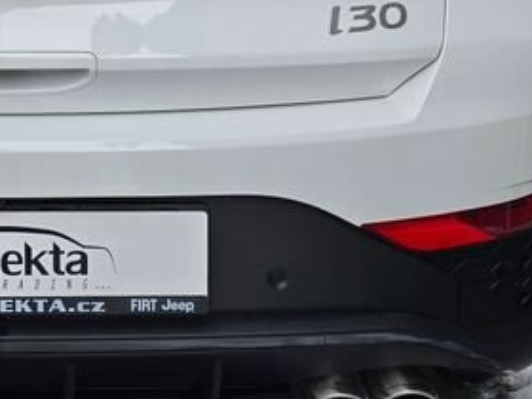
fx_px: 1291
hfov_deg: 22.1
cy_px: -104
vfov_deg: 16.7
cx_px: -48
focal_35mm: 84
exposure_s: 1/201
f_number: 1.7
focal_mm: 6.3
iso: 12
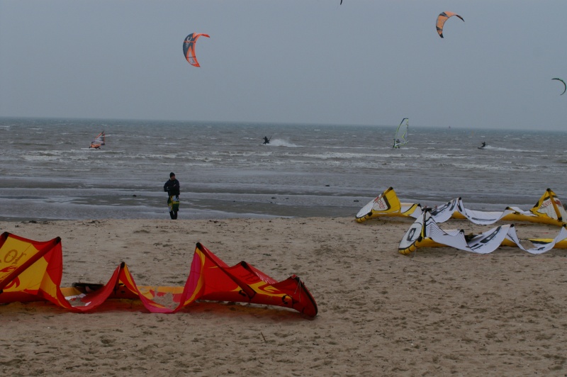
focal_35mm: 105
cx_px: 284
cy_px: 188
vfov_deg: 13.0
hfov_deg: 19.5
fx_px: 1652
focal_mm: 70
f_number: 8
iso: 400
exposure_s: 1/300
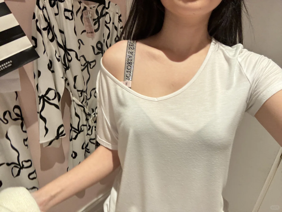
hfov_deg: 73.9
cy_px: 106
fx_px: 187
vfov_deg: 58.9
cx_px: 141
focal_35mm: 23
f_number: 1.9
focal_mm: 2.69
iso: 125
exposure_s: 1/50
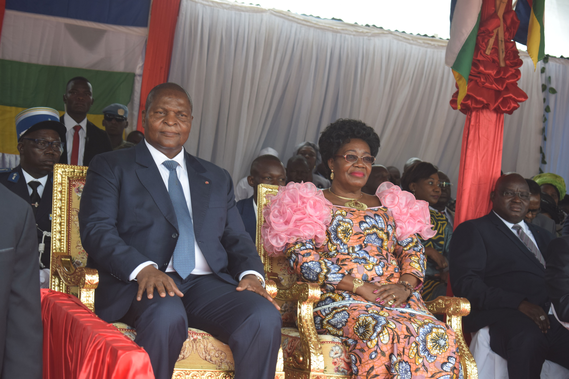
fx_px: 1304
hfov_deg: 24.6
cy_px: 190
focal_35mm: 82
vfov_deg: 16.6
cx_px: 284
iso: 400
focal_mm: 55
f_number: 5.6
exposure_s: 1/125
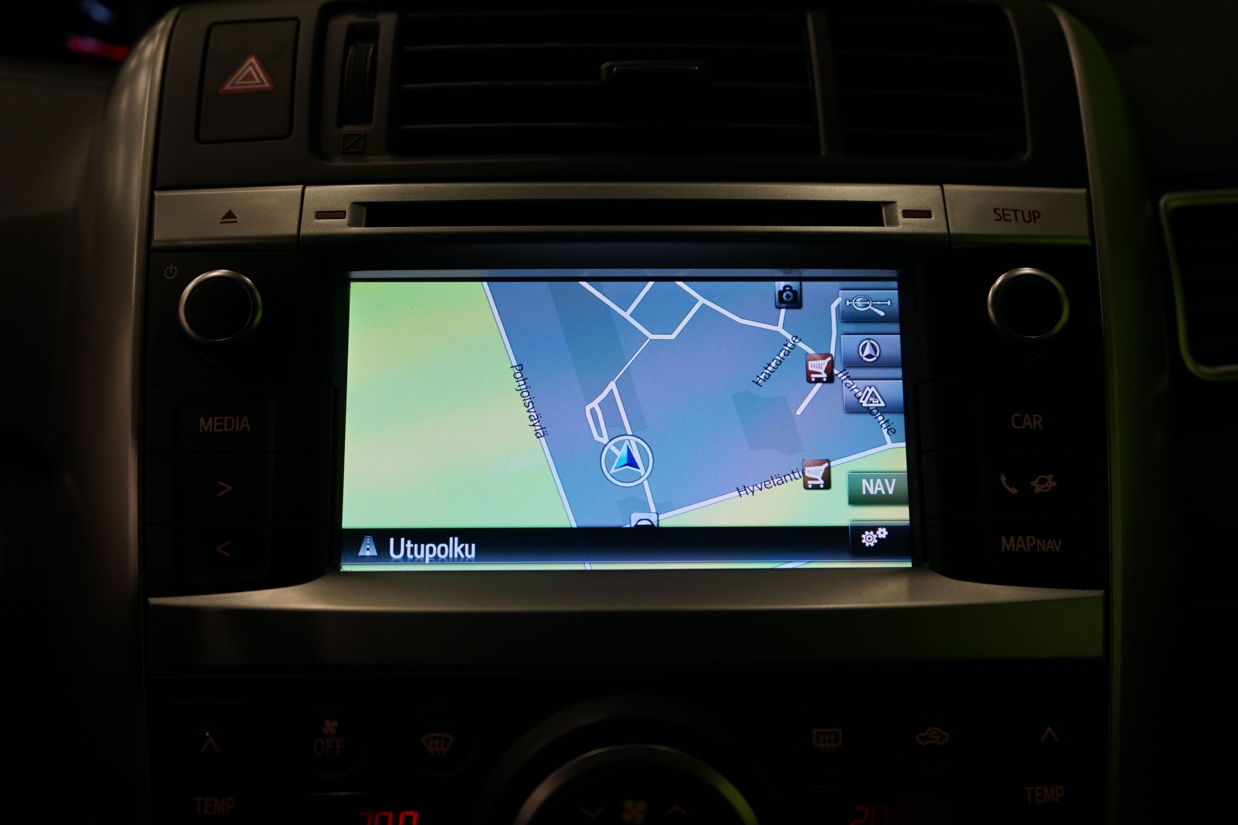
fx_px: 1307
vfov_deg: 35.1
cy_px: 412
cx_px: 619
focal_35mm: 38
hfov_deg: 50.7
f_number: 4
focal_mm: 38
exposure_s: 1/60
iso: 640
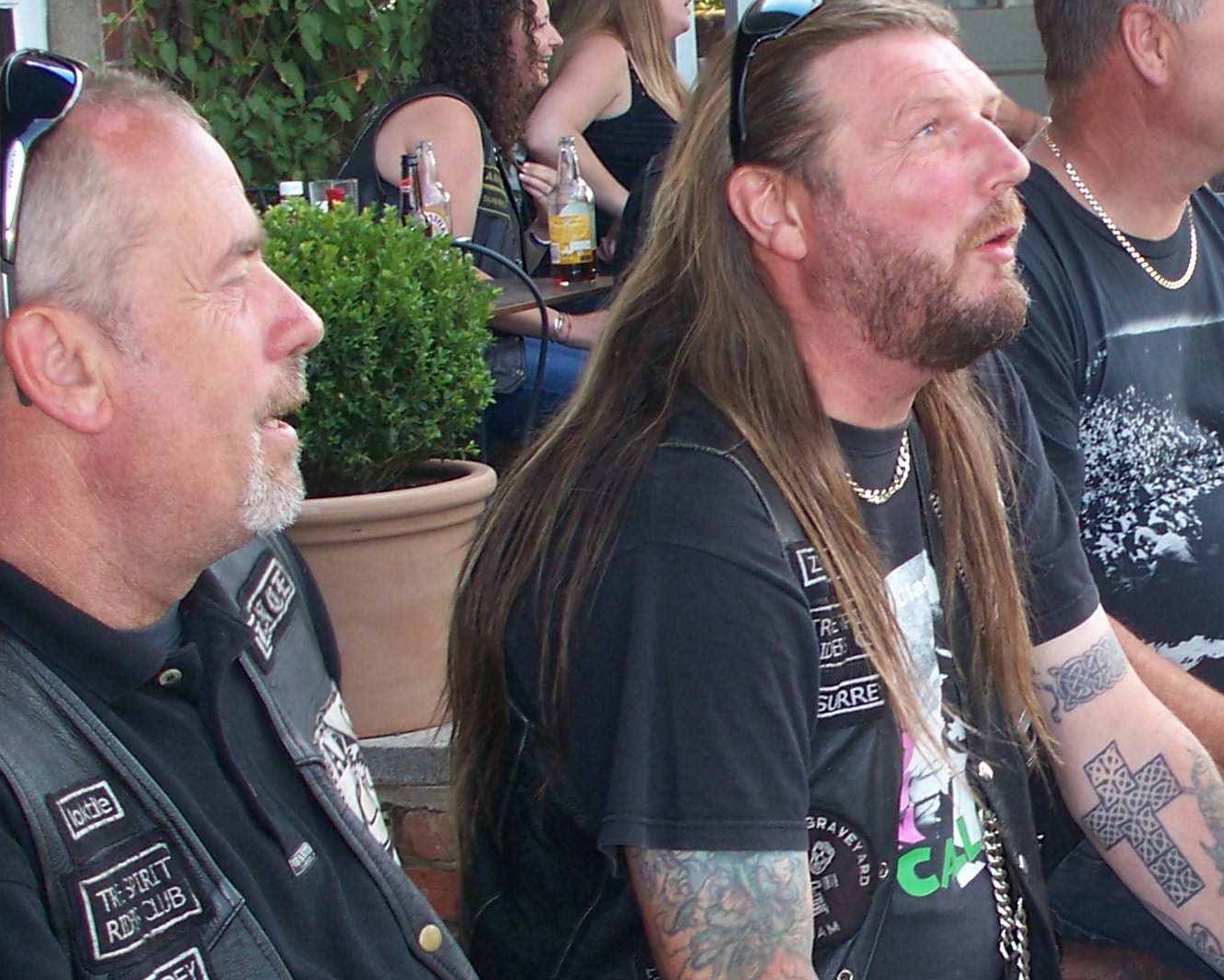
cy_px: 635
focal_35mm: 106
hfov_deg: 17.5
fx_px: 3840
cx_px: 1321
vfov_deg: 14.5
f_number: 2.8
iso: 64
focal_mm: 7.54
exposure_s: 1/60
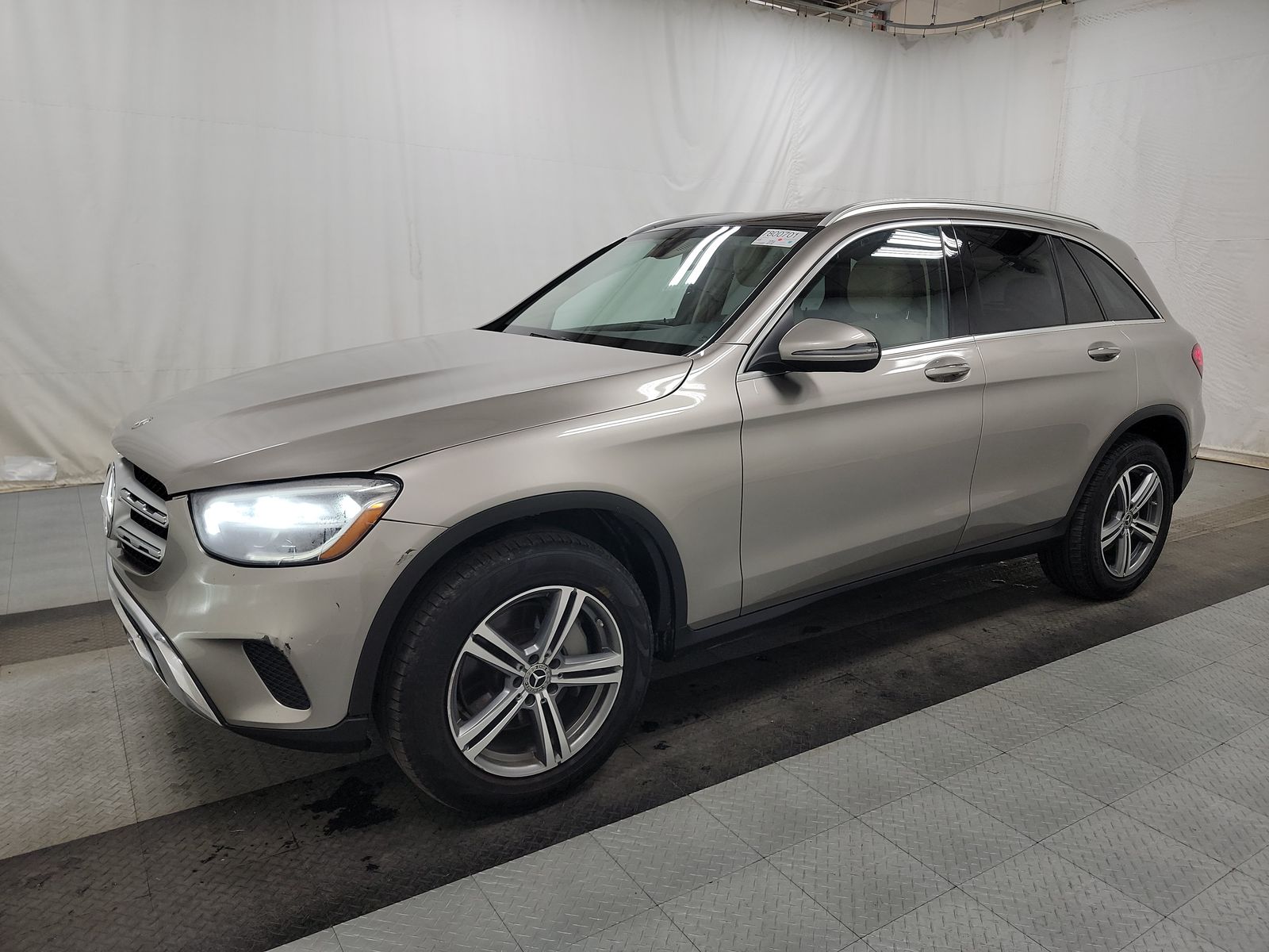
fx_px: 880
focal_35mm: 24
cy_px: 476
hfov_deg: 71.6
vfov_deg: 56.8
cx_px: 634
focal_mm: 6.7
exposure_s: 1/59
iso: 152
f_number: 1.8
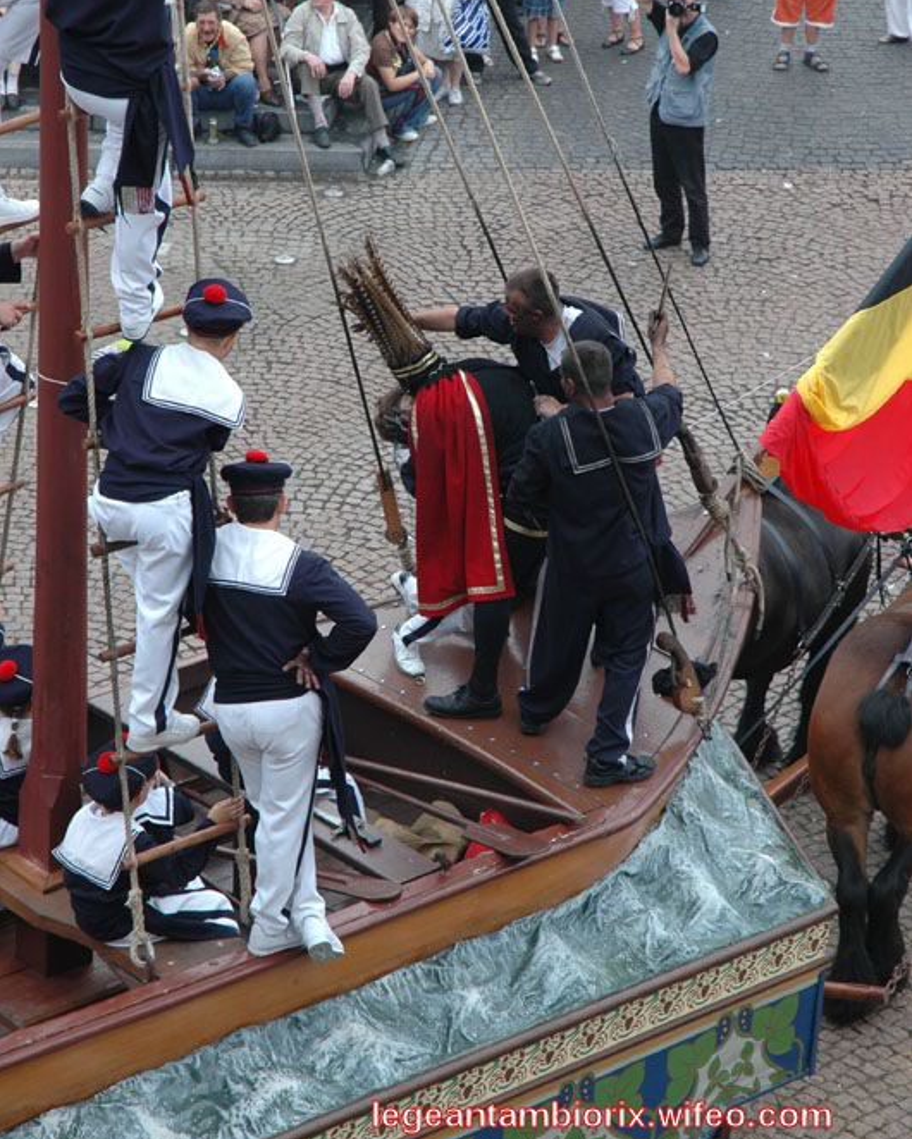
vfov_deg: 16.1
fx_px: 4013
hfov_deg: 13.0
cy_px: 477
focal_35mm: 119
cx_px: 456
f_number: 6.3
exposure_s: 1/100
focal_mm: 70
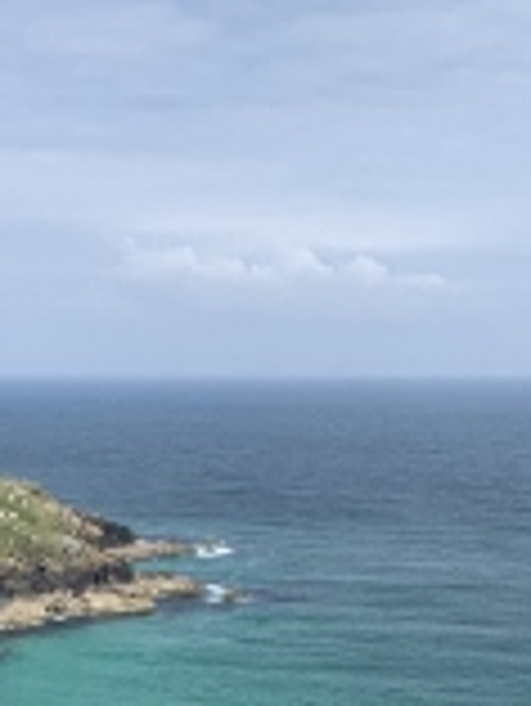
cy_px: 962
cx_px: 164
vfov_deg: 22.0
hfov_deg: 18.8
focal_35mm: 78
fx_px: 1593
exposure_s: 1/2160
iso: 25
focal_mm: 4.25
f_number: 1.8
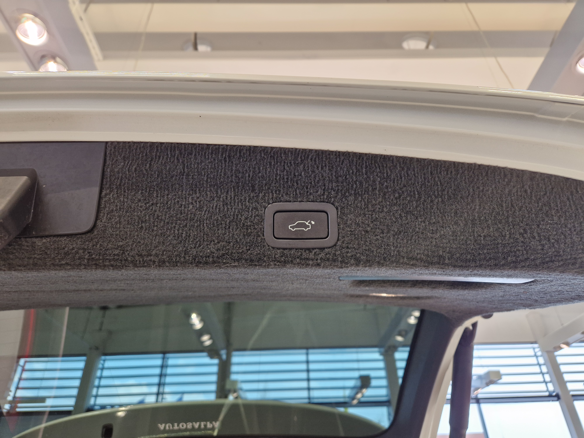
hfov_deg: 73.9
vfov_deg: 58.9
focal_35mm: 23
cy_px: 219
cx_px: 292
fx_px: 388
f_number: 1.8
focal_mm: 5.4
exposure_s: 1/100
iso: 200
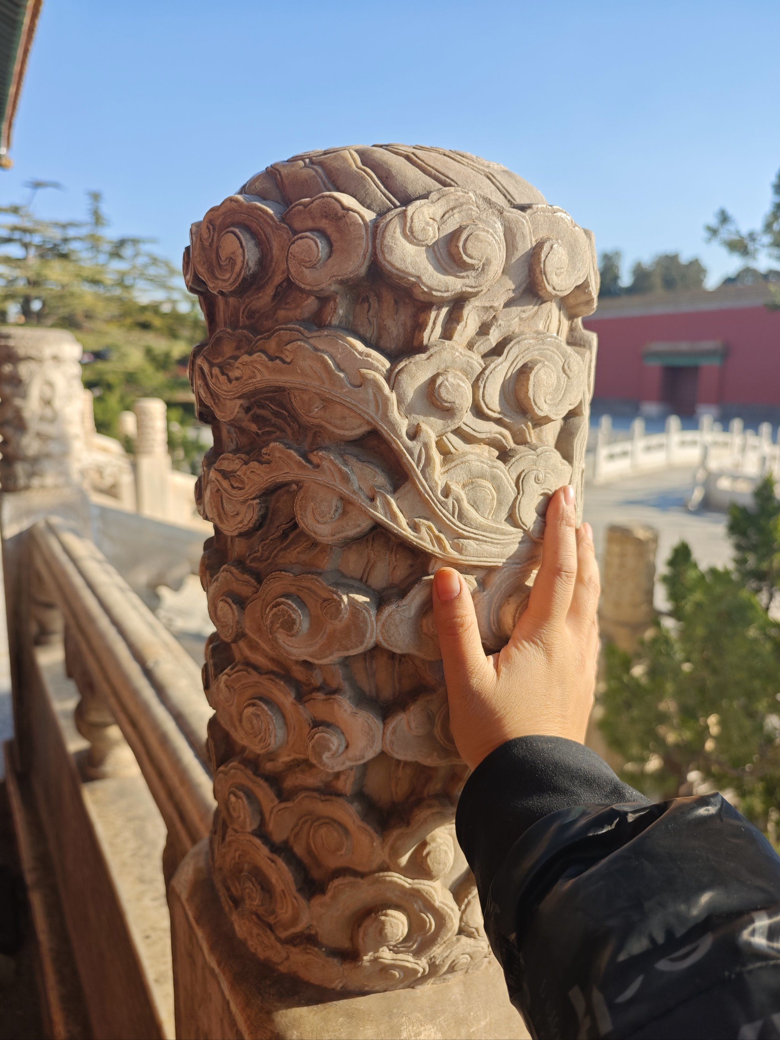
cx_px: 390
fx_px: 691
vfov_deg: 73.9
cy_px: 520
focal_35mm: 23
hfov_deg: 58.9
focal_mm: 8.72
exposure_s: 1/1111
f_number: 2
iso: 50
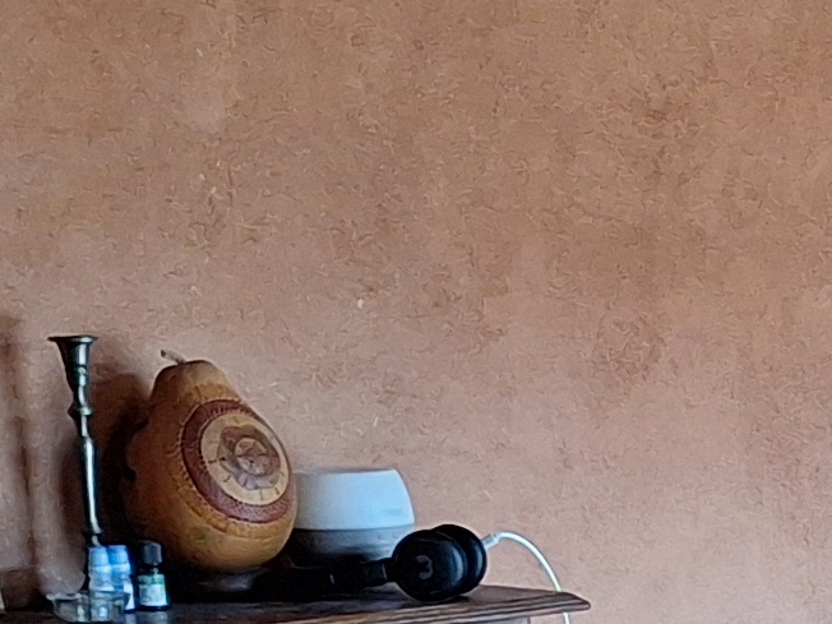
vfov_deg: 9.9
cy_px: 981
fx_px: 3461
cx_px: 1636
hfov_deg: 12.2
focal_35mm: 144
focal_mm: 5.54
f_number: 1.8
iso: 250
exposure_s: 1/50
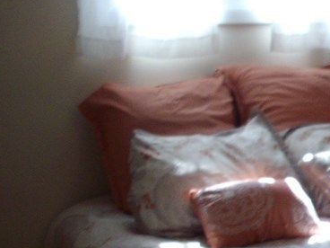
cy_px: 140
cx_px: 438
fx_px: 982
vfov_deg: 14.4
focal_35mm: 103
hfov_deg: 17.8
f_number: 2.8
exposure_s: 1/60
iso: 160
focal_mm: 6.2
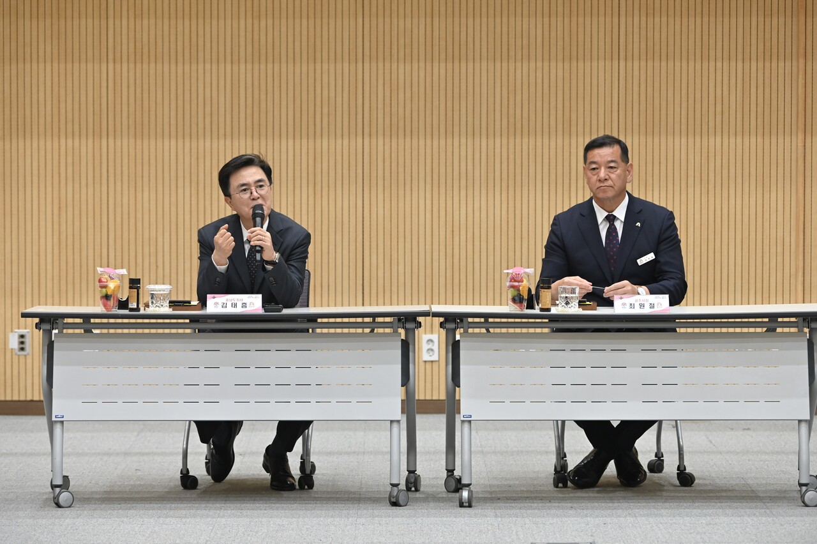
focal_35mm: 150
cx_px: 408
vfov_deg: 9.1
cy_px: 272
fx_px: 3402
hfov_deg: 13.7
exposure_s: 1/200
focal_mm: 150
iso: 1600
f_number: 4
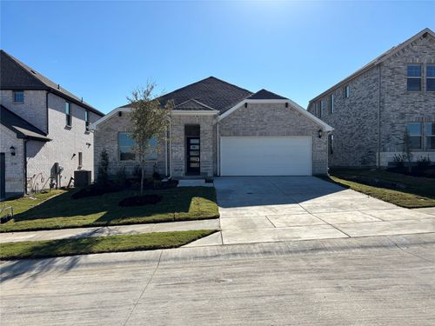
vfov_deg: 53.1
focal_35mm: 26
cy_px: 163
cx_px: 218
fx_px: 327
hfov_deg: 67.3
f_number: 1.6
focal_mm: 5.96
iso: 50
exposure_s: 1/5076
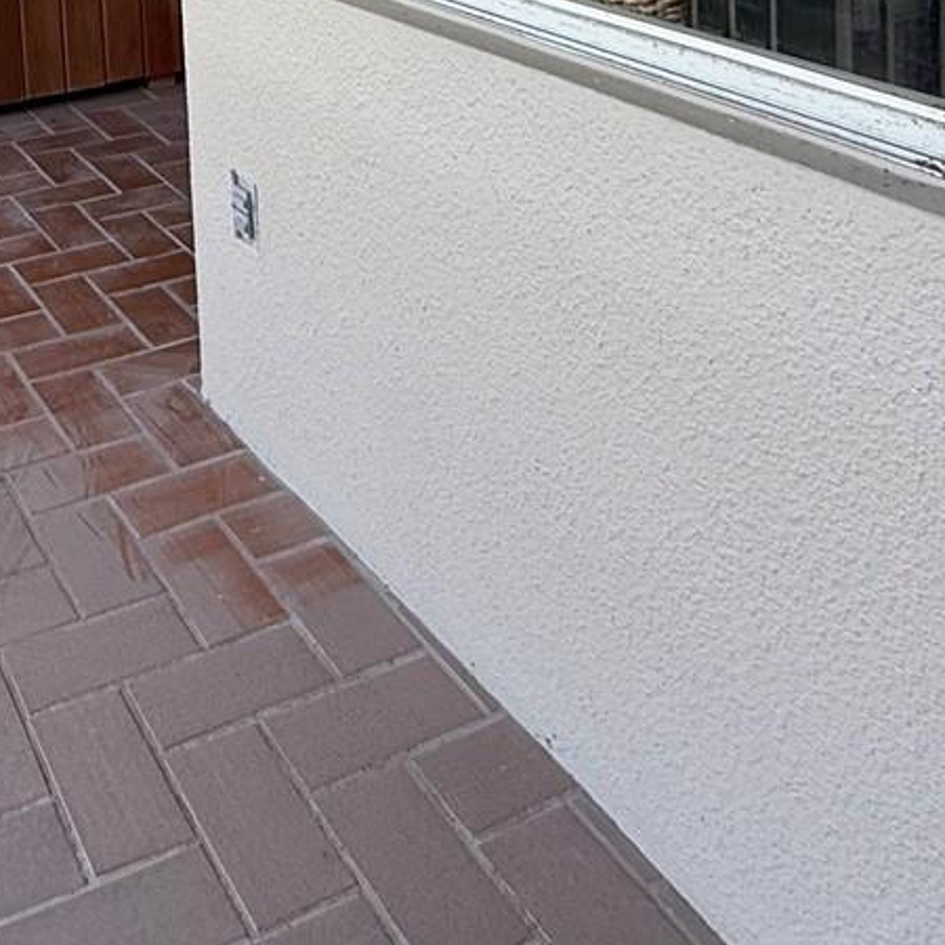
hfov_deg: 36.5
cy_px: -164
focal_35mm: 44
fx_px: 1359
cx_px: 139
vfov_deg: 32.3
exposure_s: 1/99
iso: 80
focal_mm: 2.22
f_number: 2.2
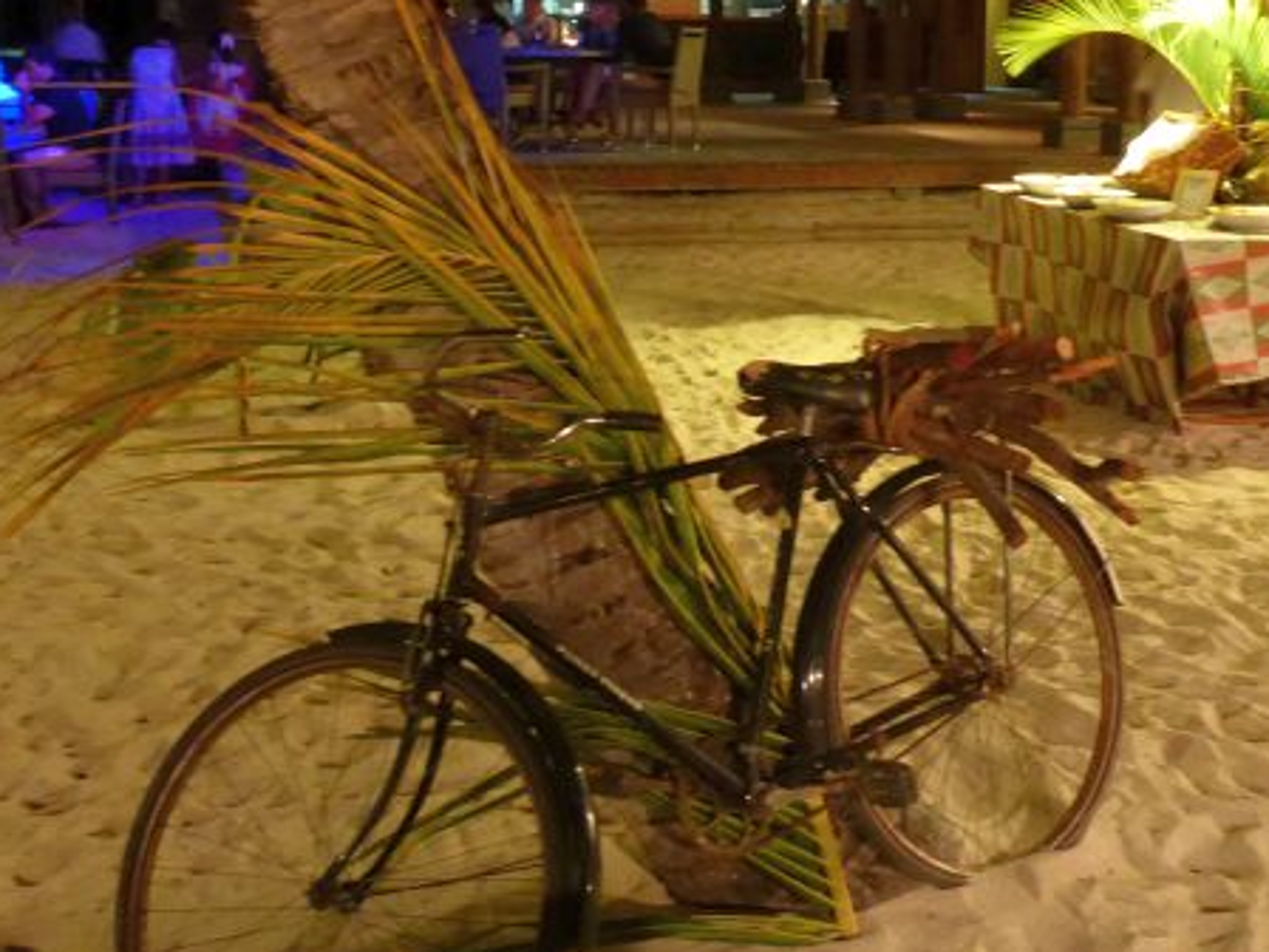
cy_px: 346
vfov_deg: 29.0
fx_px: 1833
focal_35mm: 50
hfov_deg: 38.0
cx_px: 759
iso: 800
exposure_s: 1/5
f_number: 3.3
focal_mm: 4.9
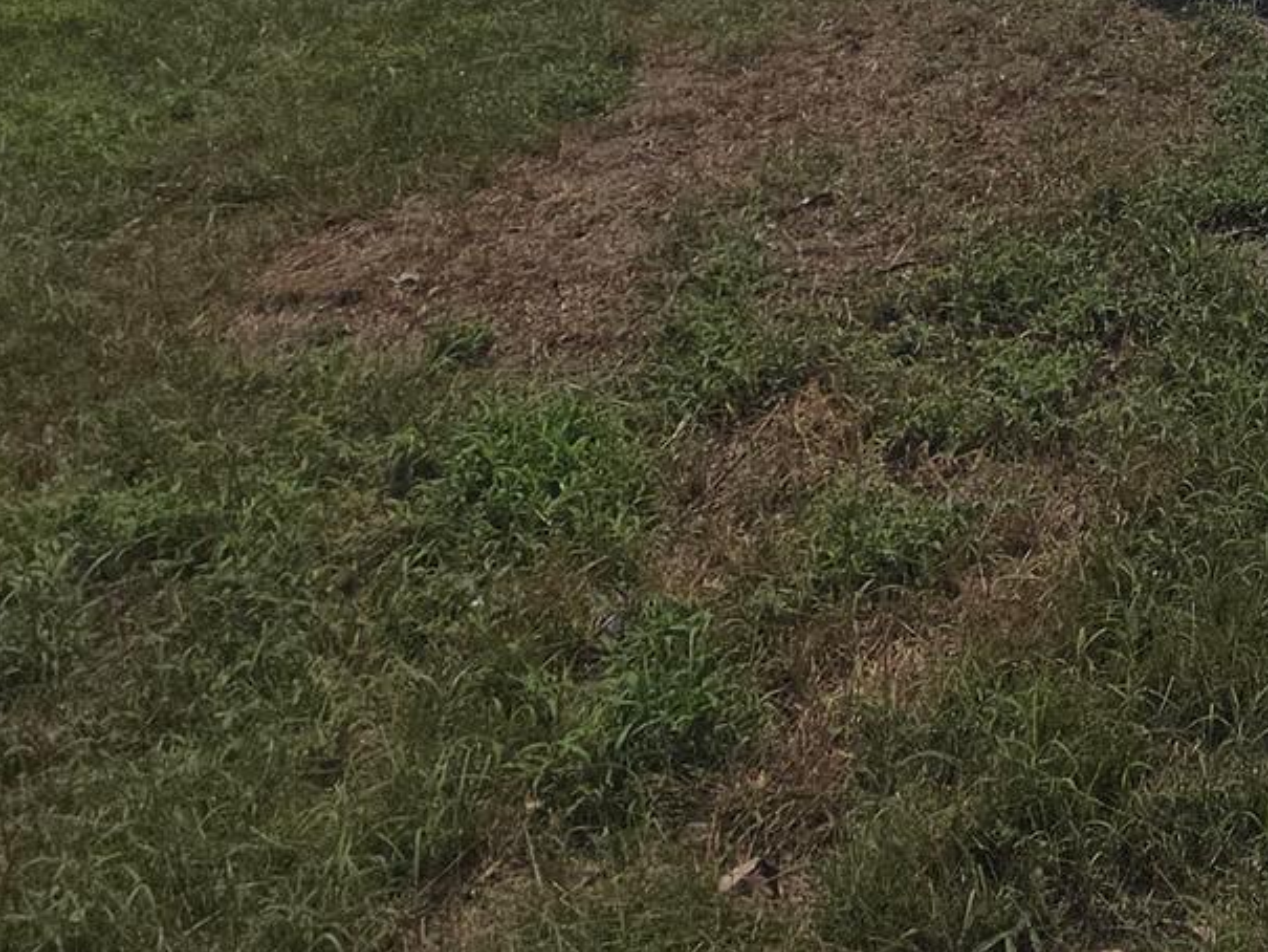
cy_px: -549
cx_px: 1566
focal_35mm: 44
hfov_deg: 33.7
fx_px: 1612
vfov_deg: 24.1
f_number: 2.2
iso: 50
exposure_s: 1/3758
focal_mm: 2.2
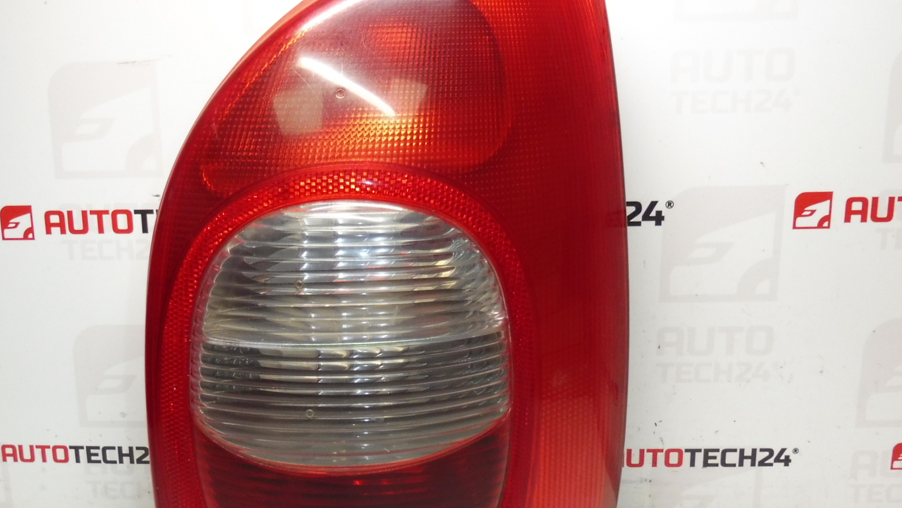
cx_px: 364
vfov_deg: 33.5
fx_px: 837
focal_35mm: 35
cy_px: 327
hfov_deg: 56.2
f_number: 3.5
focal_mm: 4.3
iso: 200
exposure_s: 1/60
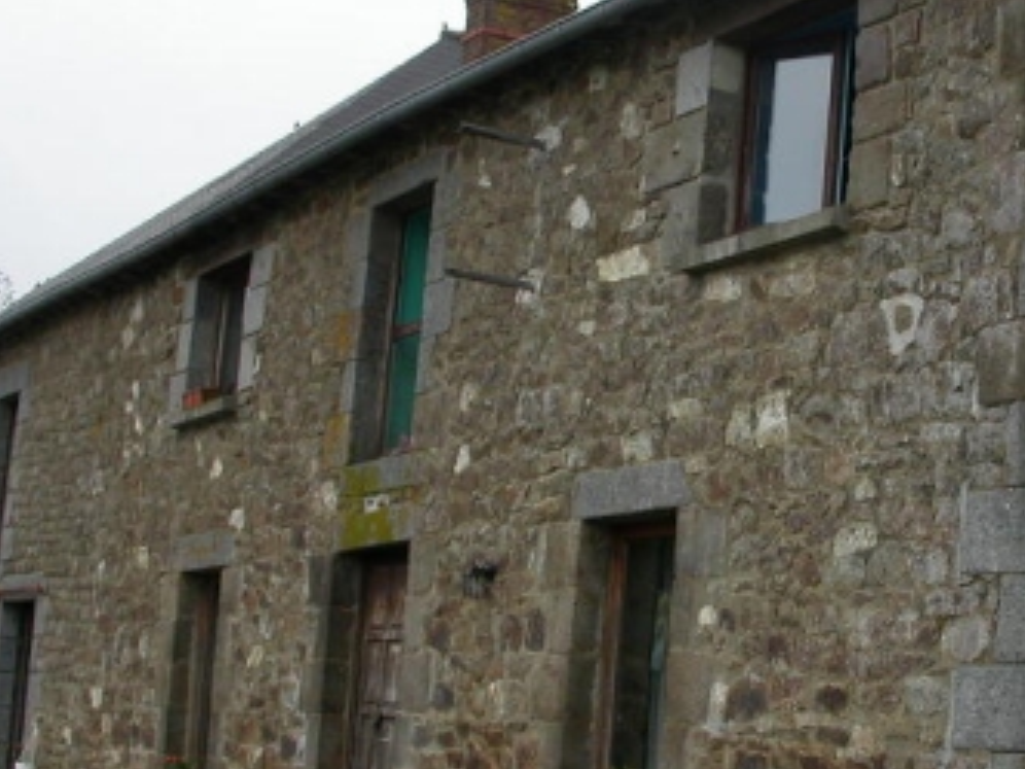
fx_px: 2310
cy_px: 386
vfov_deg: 18.9
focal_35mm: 78
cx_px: 800
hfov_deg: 24.7
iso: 100
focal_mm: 7.85
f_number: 4.7
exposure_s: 1/157
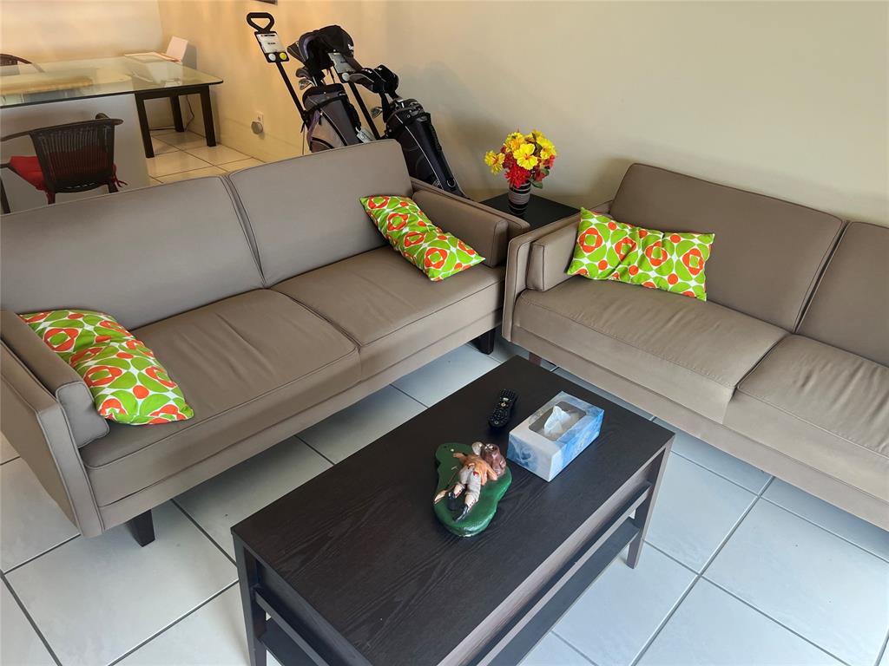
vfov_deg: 53.1
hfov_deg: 67.3
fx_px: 668
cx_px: 444
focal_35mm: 26
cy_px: 333
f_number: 1.5
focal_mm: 5.7
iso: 125
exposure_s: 1/120
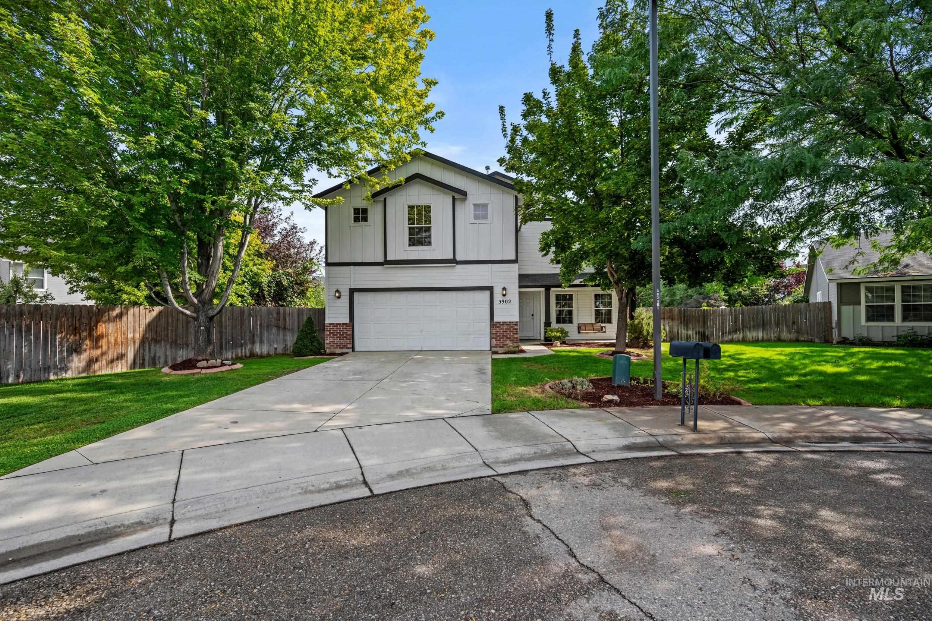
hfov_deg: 98.5
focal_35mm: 16
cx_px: 466
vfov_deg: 75.5
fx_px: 401
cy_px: 310
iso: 100
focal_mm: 15.5
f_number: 4
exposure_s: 1/400
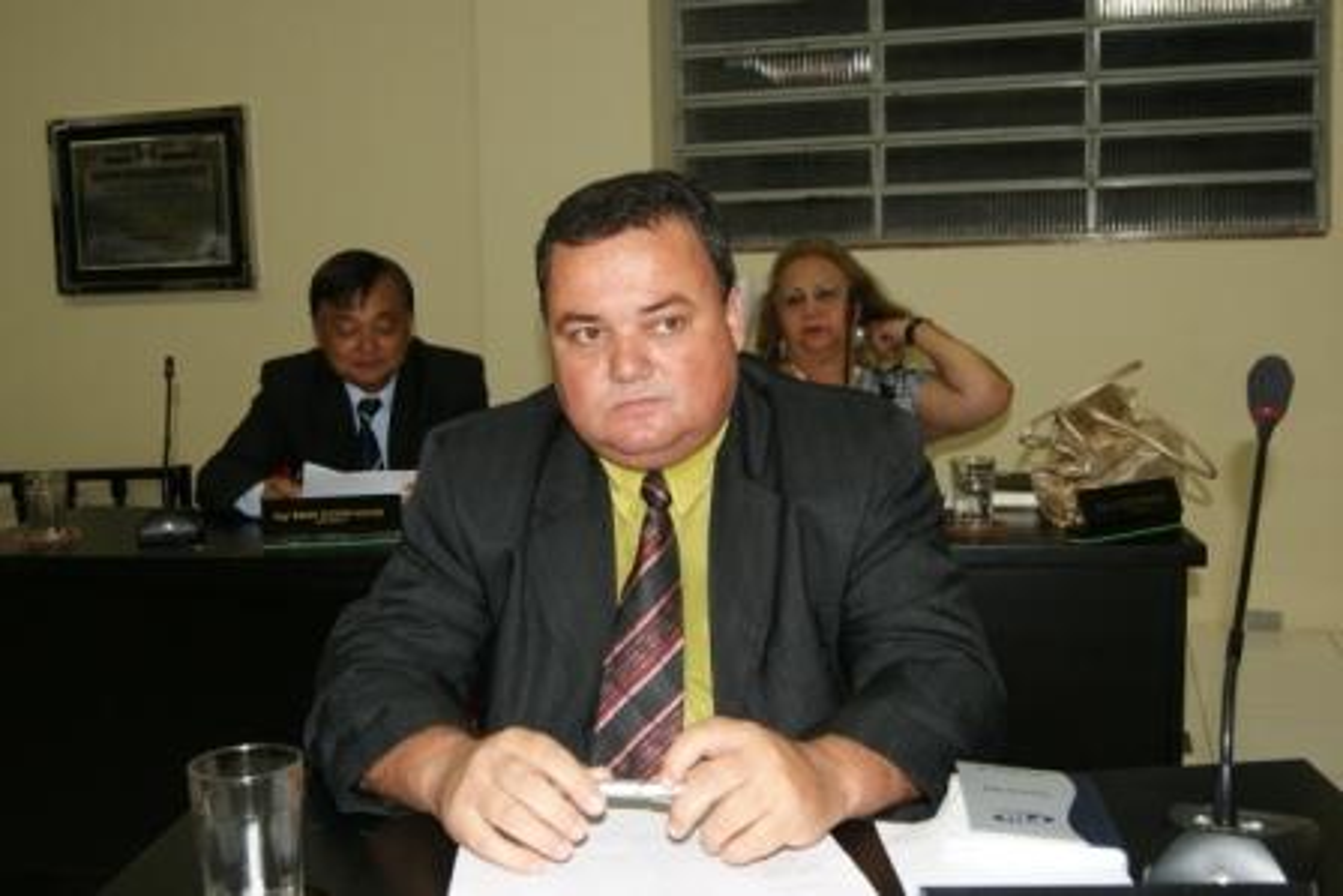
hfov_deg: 49.5
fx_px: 1455
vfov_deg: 34.2
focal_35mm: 39
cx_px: 672
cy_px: 448
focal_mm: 26
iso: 400
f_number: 5.6
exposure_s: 1/60
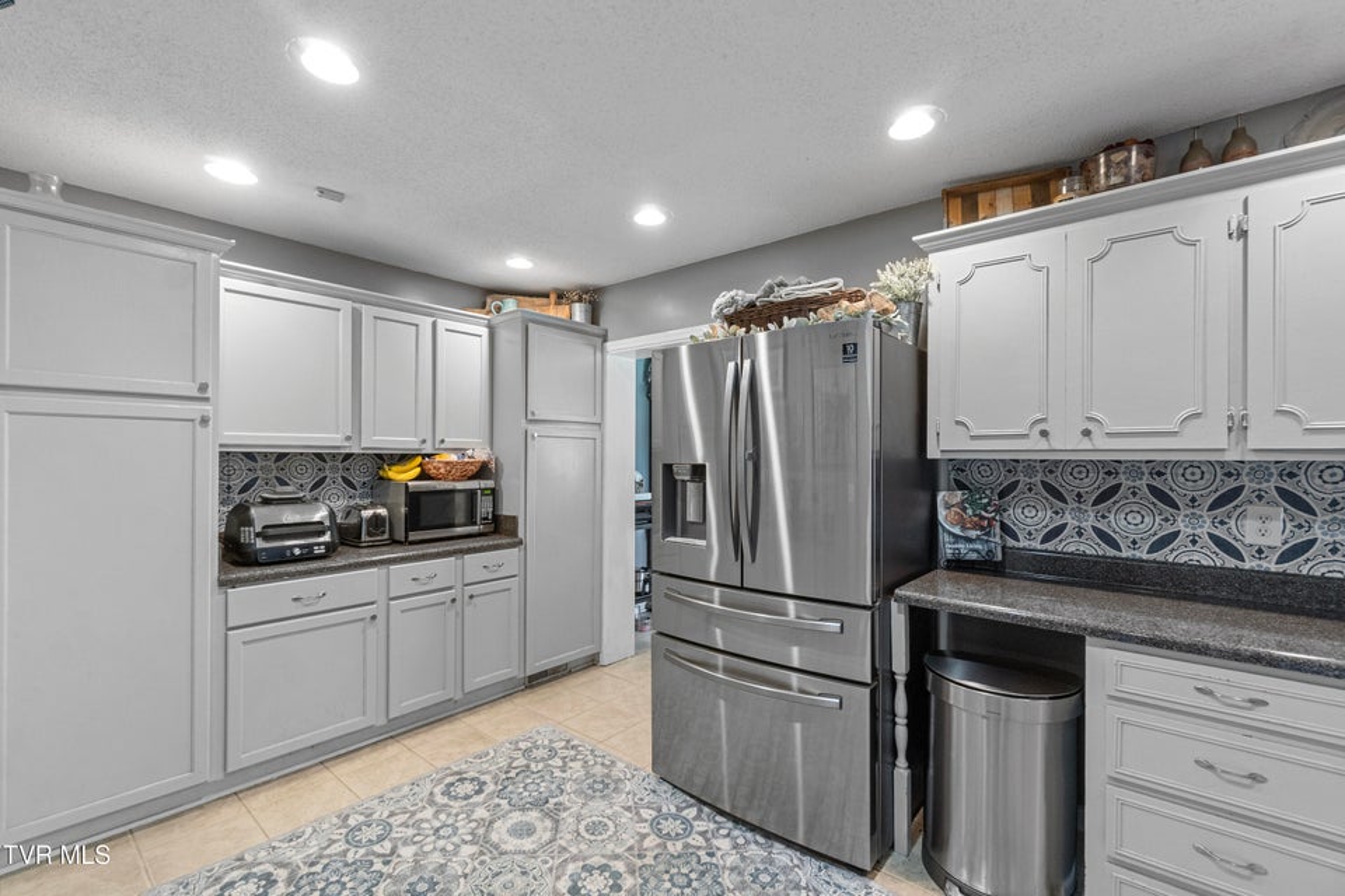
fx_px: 560
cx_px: 672
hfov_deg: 100.4
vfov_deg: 77.3
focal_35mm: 15
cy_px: 448
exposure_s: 1/8
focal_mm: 10
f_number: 8
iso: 800
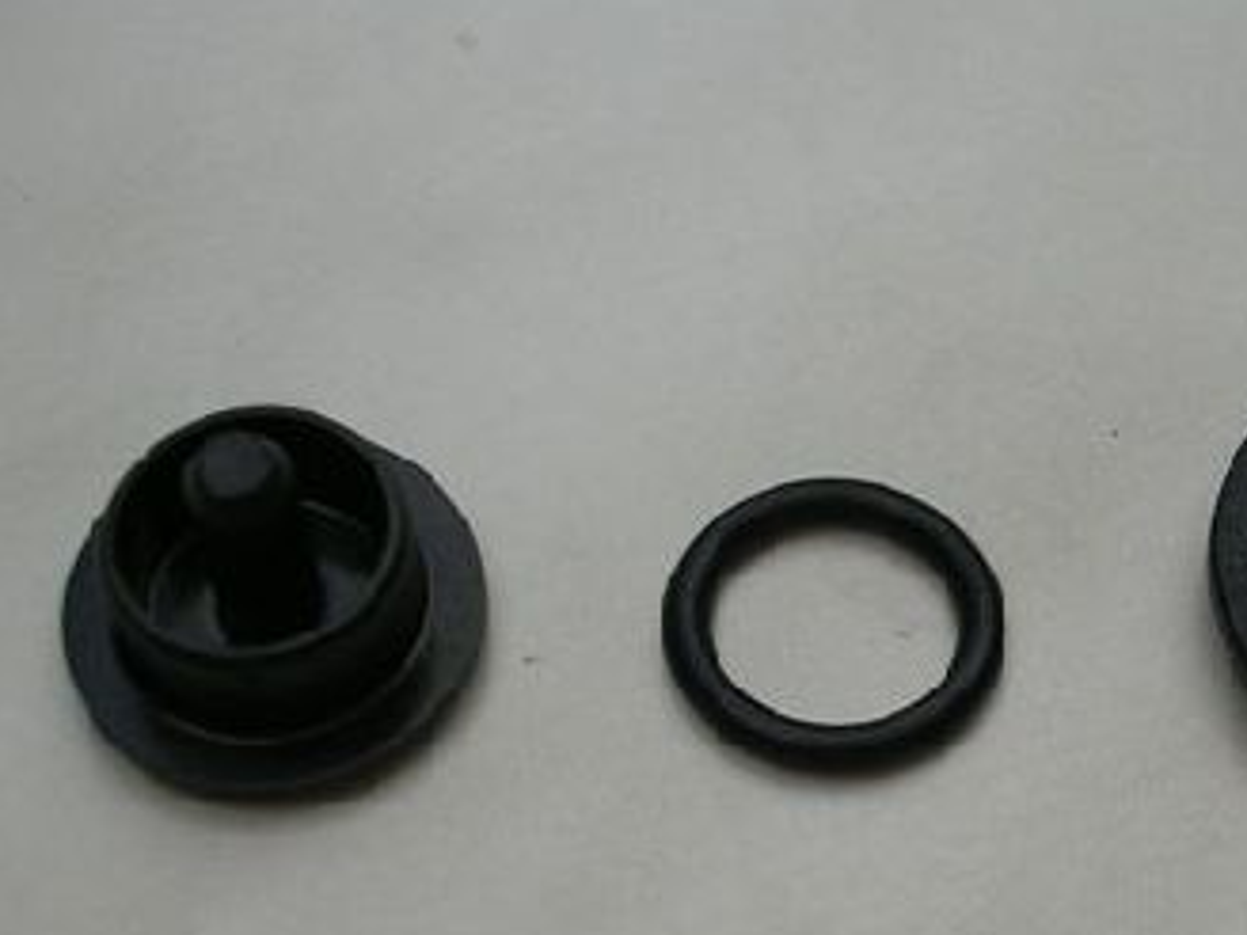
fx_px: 3494
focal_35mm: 97
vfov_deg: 15.2
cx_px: 890
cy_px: 631
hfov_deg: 20.1
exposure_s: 1/514
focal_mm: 8
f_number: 3.2
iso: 50
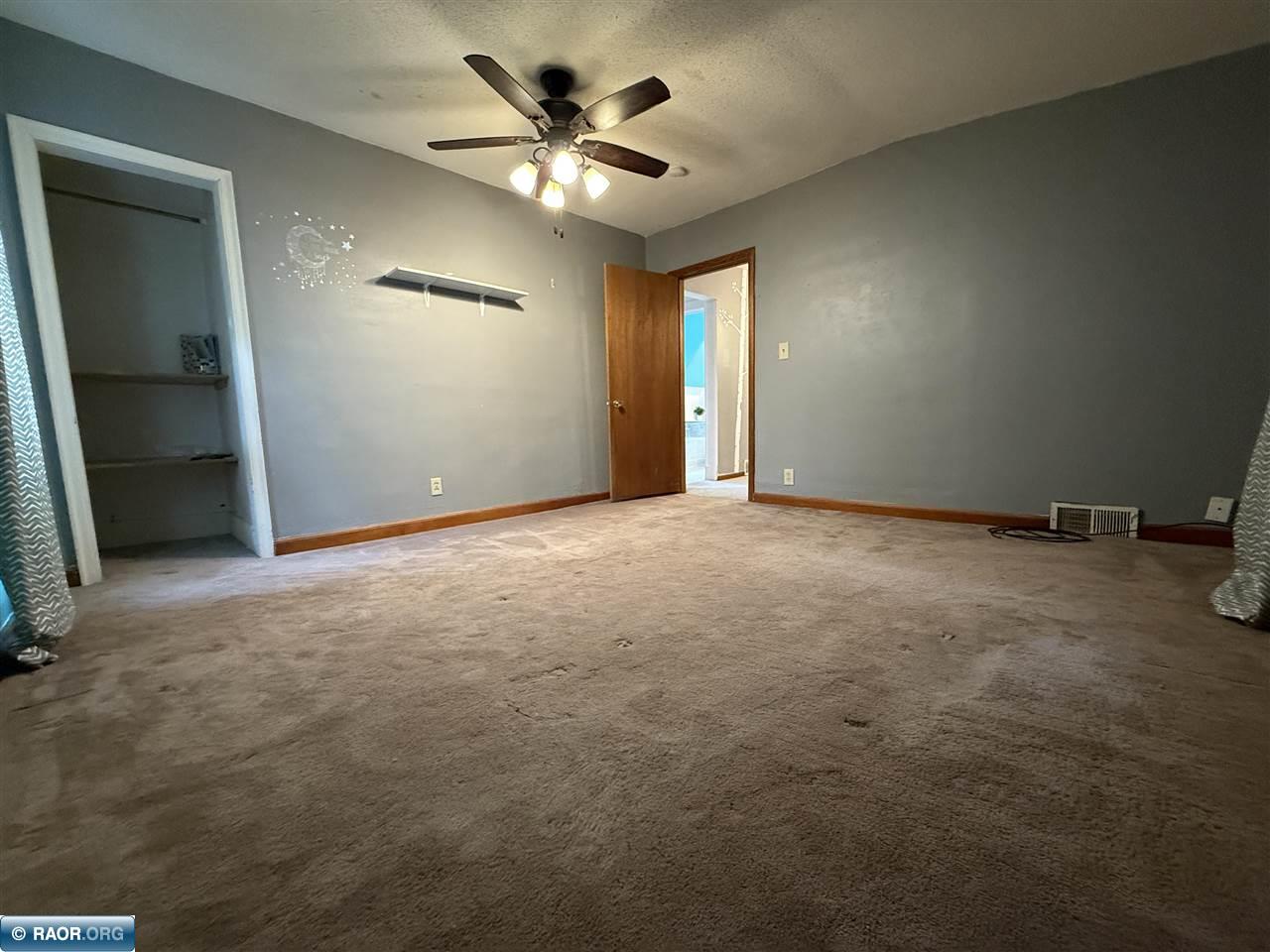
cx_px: 635
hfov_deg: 102.1
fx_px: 514
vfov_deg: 85.7
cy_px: 476
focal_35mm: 14
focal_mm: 2.22
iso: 640
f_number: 2.2
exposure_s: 1/60
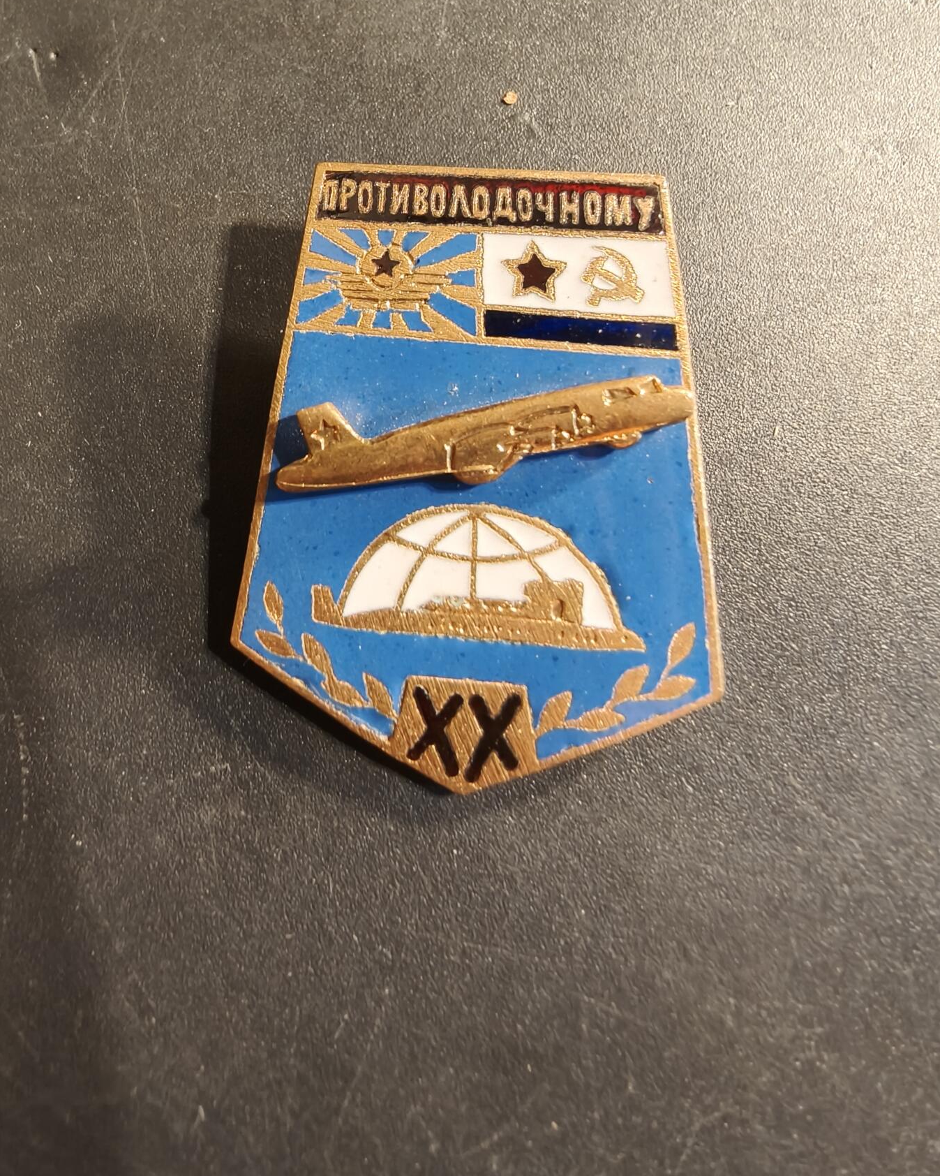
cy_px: 598
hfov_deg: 58.8
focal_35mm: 24
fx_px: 835
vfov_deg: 70.3
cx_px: 470
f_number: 2
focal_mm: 2.32
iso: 320
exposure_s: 1/50
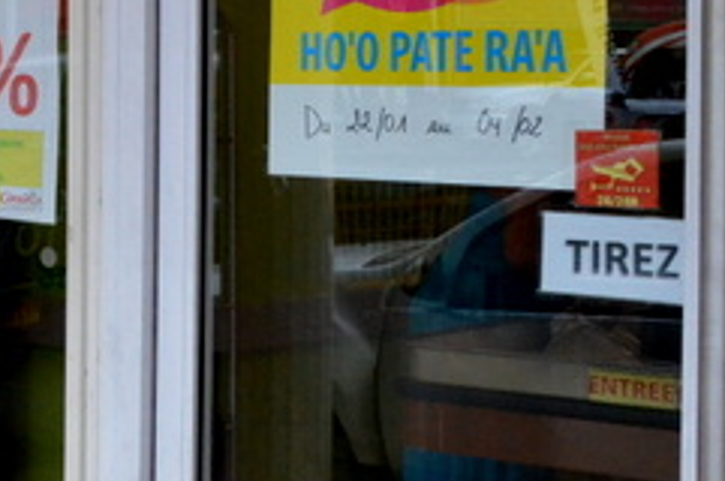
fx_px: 2105
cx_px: -436
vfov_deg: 12.9
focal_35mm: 105
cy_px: 51
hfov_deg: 17.2
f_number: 16
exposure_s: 1/1000
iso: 3200
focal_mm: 21
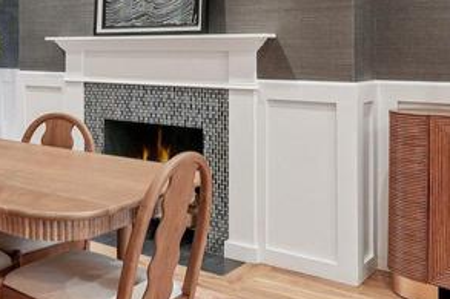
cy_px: 55
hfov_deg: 34.4
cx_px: -54
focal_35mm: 49
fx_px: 612
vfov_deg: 26.9
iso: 640
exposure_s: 1/15
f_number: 7.1
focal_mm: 14
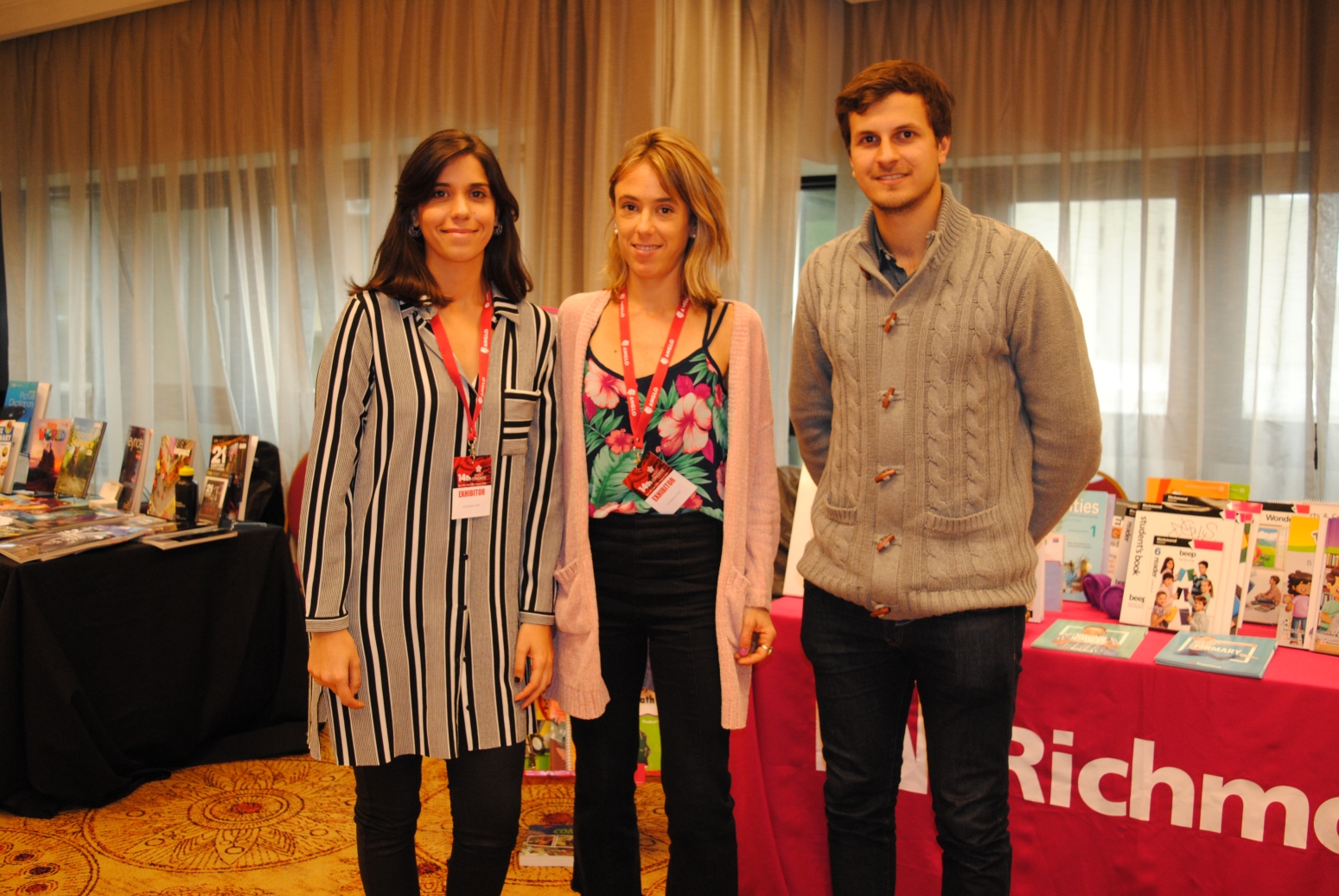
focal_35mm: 34
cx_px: 670
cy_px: 448
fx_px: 1285
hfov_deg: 55.0
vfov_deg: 38.5
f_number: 4
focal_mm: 23
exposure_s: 1/50
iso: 450
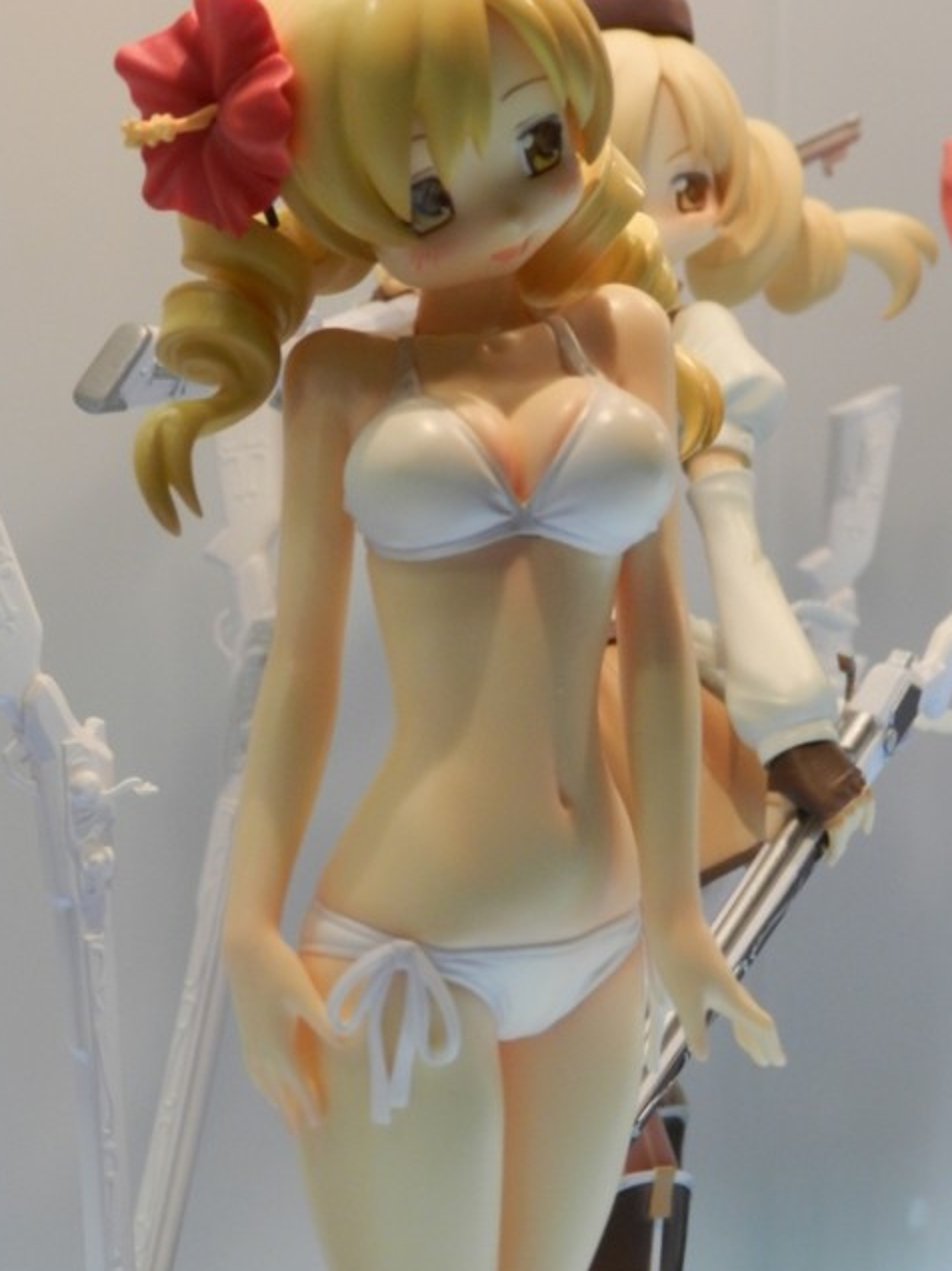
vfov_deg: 15.6
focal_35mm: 126
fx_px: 4622
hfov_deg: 11.8
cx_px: 480
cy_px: 719
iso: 400
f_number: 4.6
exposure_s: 1/30
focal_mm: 17.7
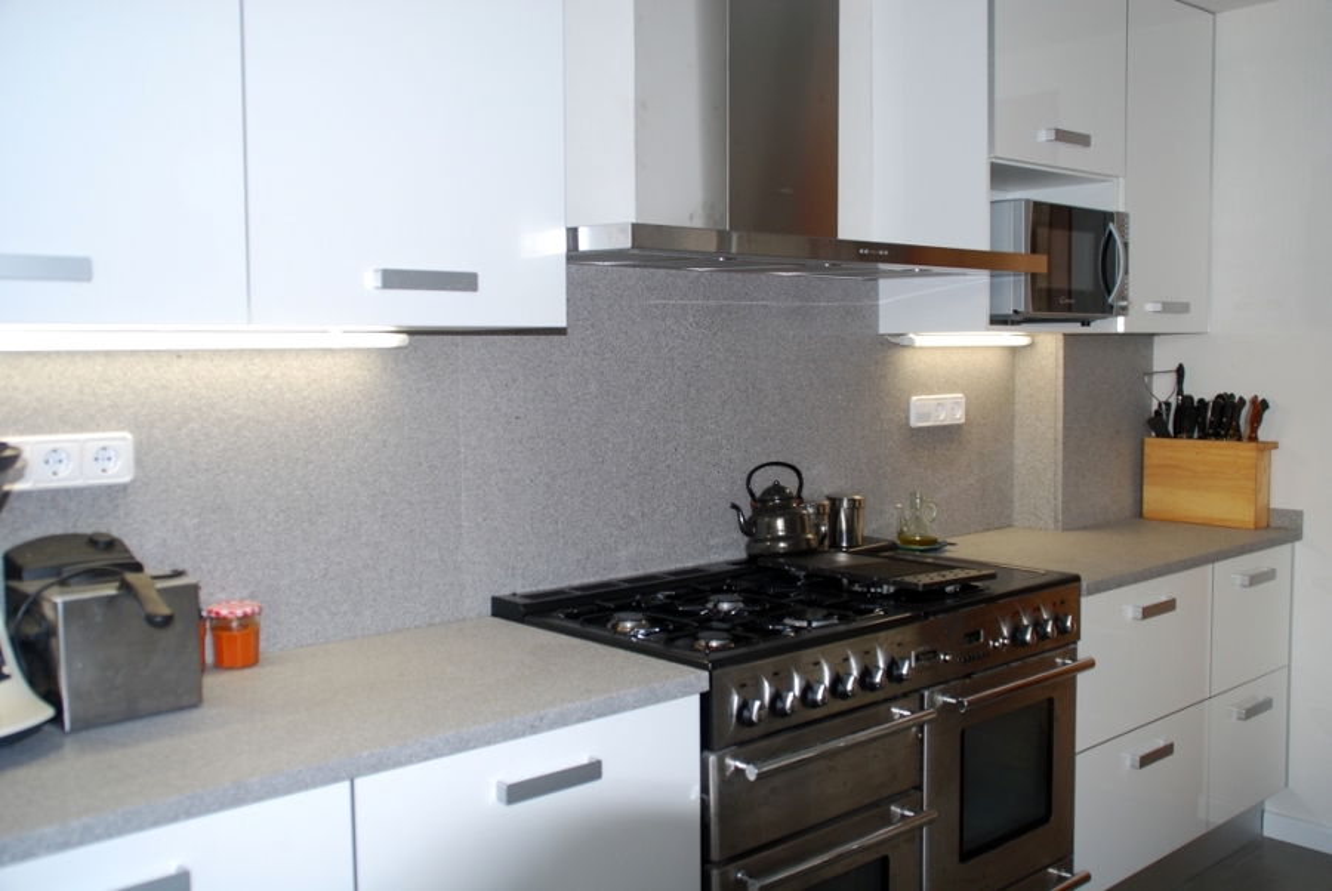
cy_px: 446
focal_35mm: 33
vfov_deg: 40.1
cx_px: 666
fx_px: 1222
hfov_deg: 57.2
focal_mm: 22
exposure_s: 1/60
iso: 200
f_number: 3.5
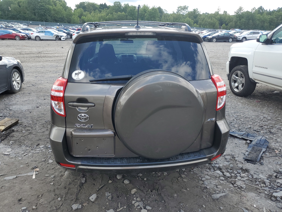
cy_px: 106
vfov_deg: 53.1
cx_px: 141
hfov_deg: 67.3
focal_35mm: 26
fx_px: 212
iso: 50
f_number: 1.5
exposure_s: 1/769
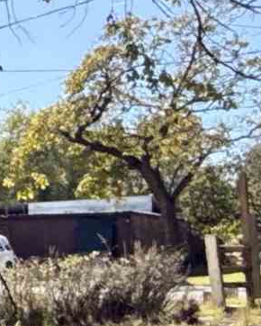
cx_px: -474
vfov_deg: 16.6
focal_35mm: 116
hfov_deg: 10.3
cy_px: 195
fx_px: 1119
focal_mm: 2.22
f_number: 2.2
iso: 64
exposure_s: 1/1211
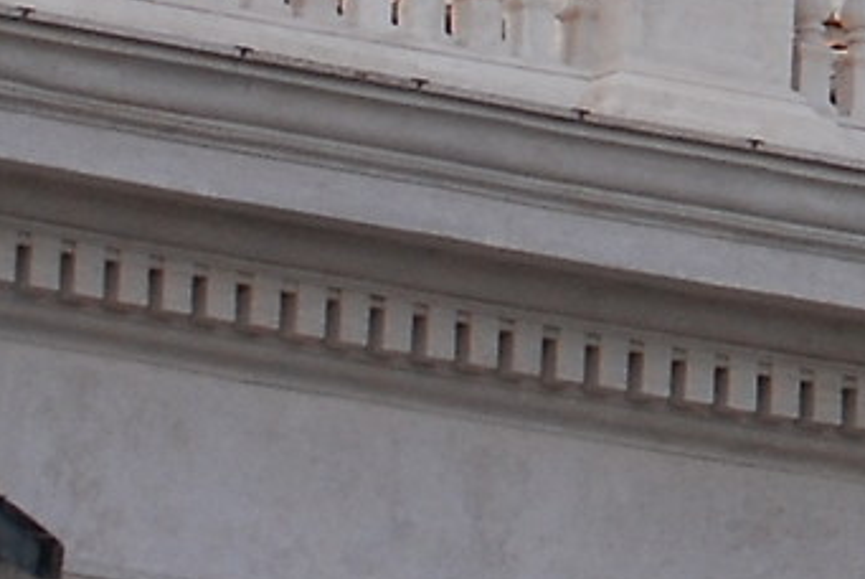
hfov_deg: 3.5
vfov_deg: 2.4
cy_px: -678
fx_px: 13960
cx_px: 2552
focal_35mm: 581
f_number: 10
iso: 200
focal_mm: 55
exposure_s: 1/400
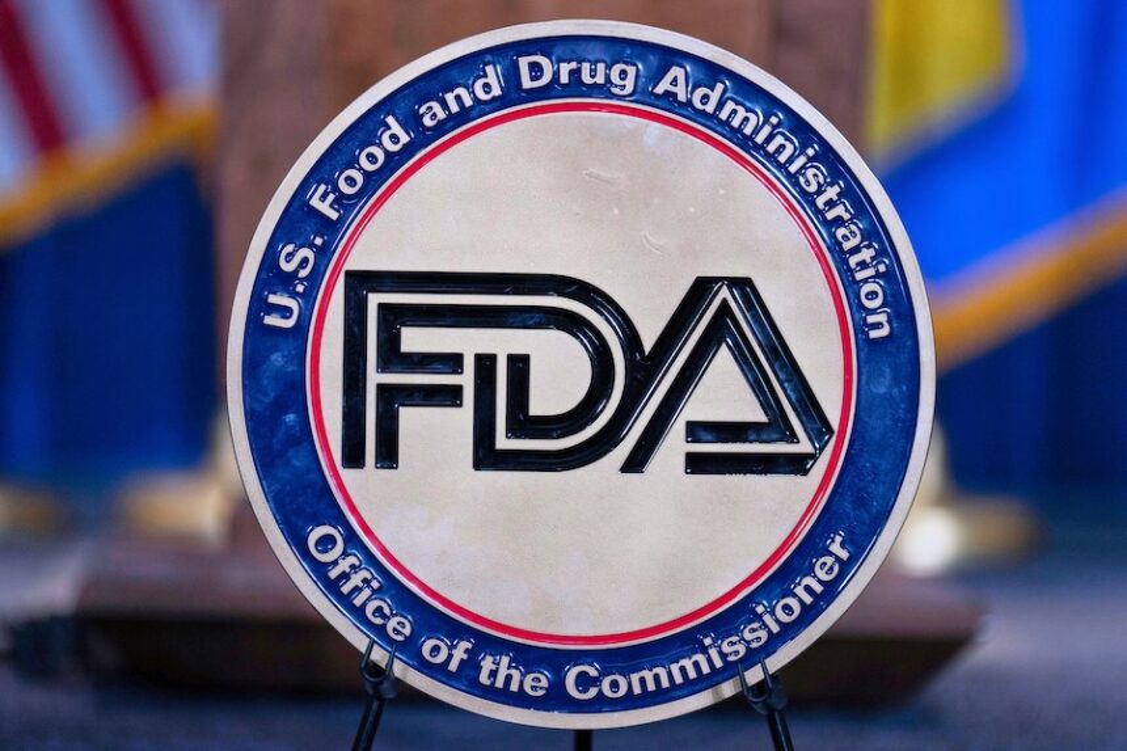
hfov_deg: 10.3
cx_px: 564
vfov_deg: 6.9
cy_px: 376
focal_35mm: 200
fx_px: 6260
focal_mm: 200
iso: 1250
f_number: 2.8
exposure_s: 1/500
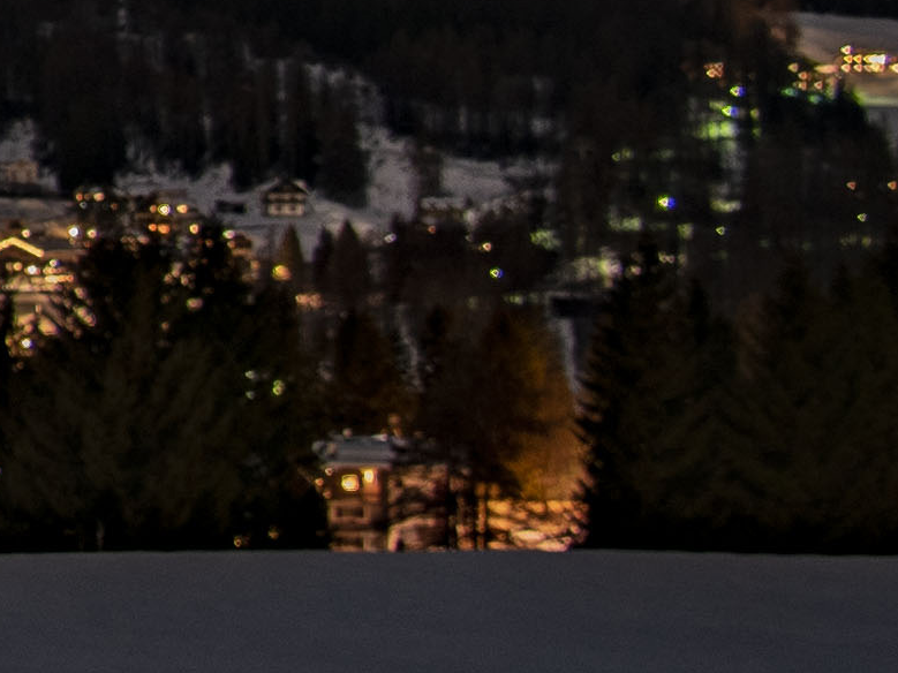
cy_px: -285
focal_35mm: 208
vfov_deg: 7.0
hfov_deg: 8.1
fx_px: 5395
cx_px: -1787
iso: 100
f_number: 4
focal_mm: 28
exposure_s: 6
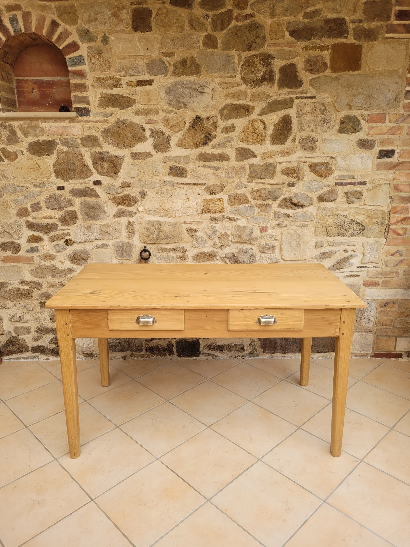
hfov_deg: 53.1
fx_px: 411
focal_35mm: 26
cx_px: 205
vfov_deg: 67.3
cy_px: 274
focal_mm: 5.4
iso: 40
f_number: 1.8
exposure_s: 1/215
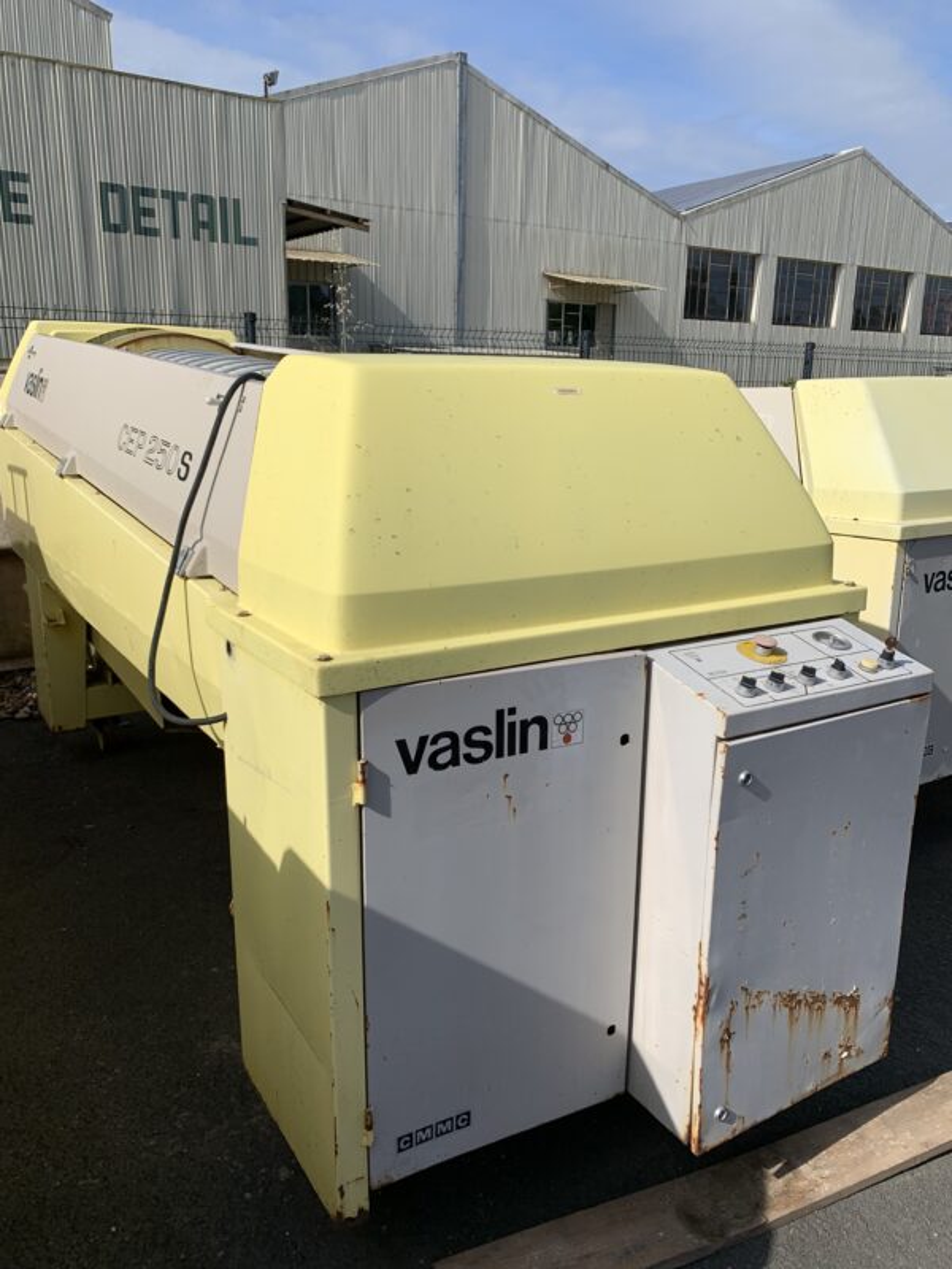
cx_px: 476
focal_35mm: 26
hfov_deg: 53.1
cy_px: 634
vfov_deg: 67.3
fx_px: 953
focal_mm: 4.25
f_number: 1.8
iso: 25
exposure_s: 1/4464
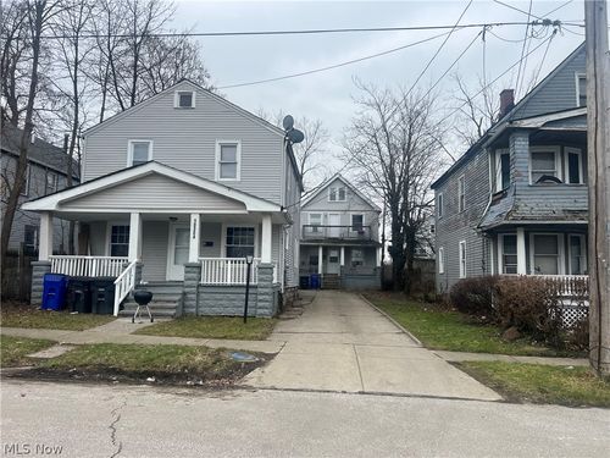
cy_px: 229
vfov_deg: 53.1
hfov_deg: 67.3
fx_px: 458
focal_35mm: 26
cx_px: 305
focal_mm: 5.7
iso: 50
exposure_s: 1/1029
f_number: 1.5
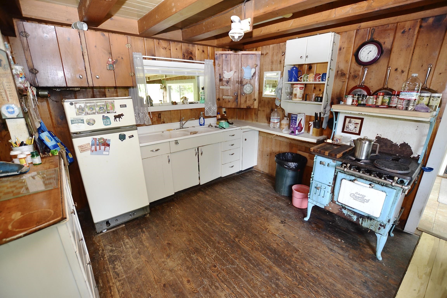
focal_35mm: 15
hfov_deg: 100.4
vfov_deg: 77.3
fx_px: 186
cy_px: 149
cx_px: 224
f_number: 3.5
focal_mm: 10
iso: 800
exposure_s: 1/60
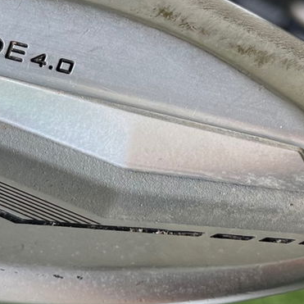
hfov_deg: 17.6
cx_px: 137
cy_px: 207
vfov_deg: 17.5
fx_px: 984
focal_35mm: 99
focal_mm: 5.1
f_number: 1.6
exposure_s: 1/307
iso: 50
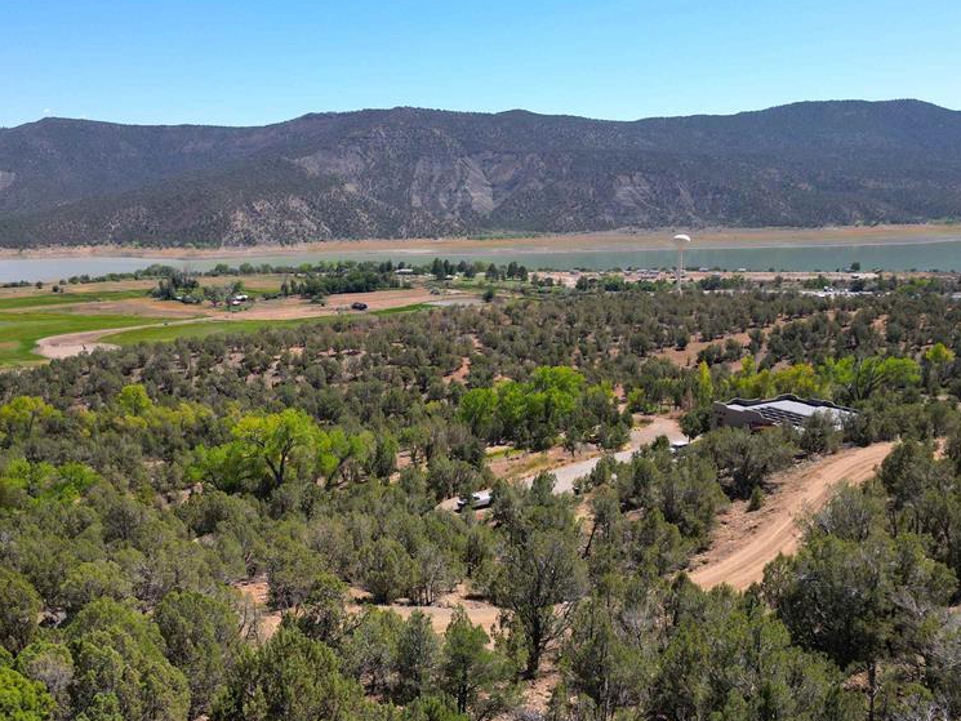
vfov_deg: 42.6
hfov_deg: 55.0
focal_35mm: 33
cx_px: 390
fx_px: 916
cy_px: 458
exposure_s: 1/80
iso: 100
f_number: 1.7
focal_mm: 6.72
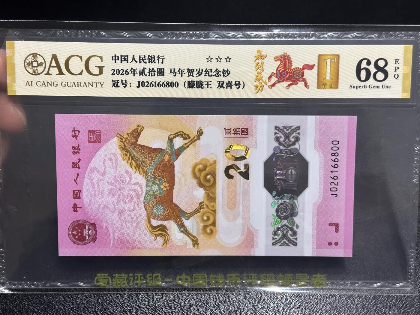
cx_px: 210
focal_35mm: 48
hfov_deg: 39.7
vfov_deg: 30.3
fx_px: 582
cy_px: 158
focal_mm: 6.86
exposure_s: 1/50
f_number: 1.78
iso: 125
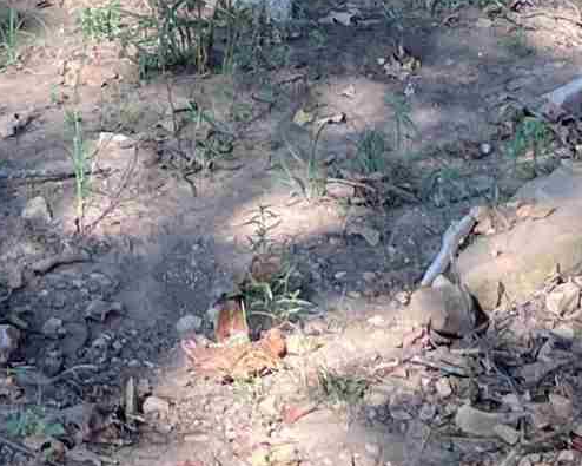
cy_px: -407
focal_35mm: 170
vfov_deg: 8.7
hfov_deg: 11.3
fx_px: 2928
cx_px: 158
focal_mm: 3.99
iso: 25
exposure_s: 1/121
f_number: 1.8
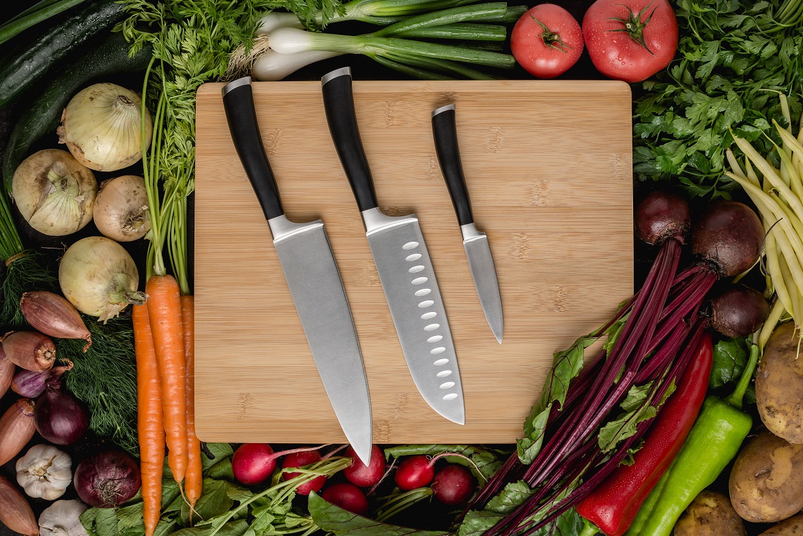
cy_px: 266
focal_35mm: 54
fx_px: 1194
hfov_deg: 37.2
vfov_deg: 25.3
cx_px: 409
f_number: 10
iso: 100
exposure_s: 1/8
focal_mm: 35
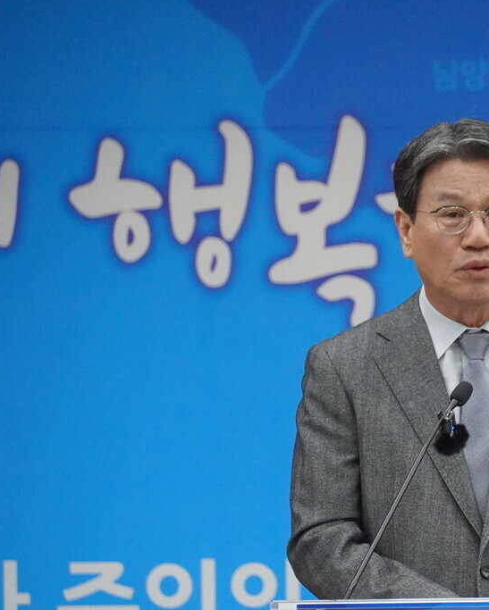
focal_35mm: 356
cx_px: 489
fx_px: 6434
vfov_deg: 5.4
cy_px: 369
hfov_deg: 4.3
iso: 6400
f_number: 5.6
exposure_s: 1/160
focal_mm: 135
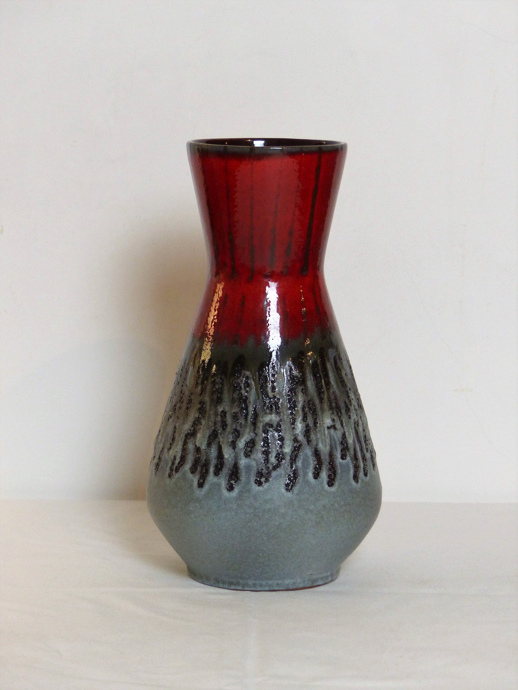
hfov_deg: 12.8
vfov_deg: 17.0
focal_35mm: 116
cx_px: 259
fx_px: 2314
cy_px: 345
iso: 400
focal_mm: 19.2
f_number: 2.8
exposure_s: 1/60
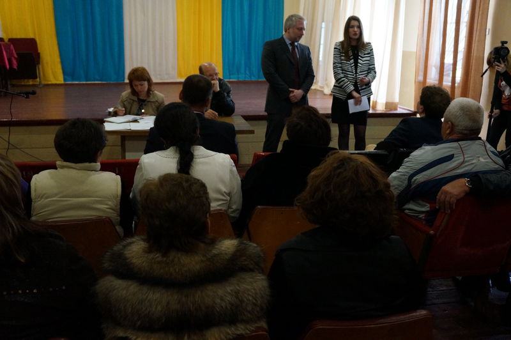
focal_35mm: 33
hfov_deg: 57.3
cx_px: 256
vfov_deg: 39.9
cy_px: 170
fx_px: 468
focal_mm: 22
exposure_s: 1/60
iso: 3200
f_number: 4
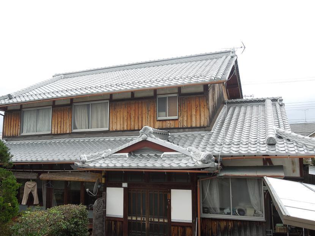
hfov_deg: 58.3
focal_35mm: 31
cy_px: 118
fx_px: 282
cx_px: 158
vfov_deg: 45.5
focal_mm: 5.6
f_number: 3.6
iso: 100
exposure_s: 1/50
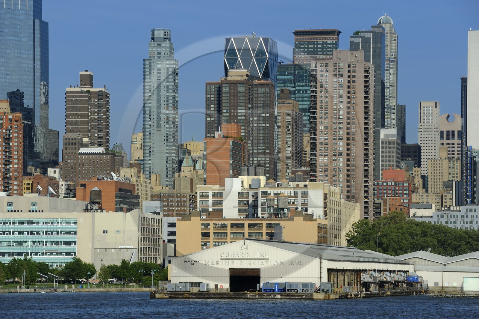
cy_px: 160
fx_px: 2327
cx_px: 240
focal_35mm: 175
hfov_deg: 11.8
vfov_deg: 7.8
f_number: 9
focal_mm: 175
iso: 200
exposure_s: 1/500
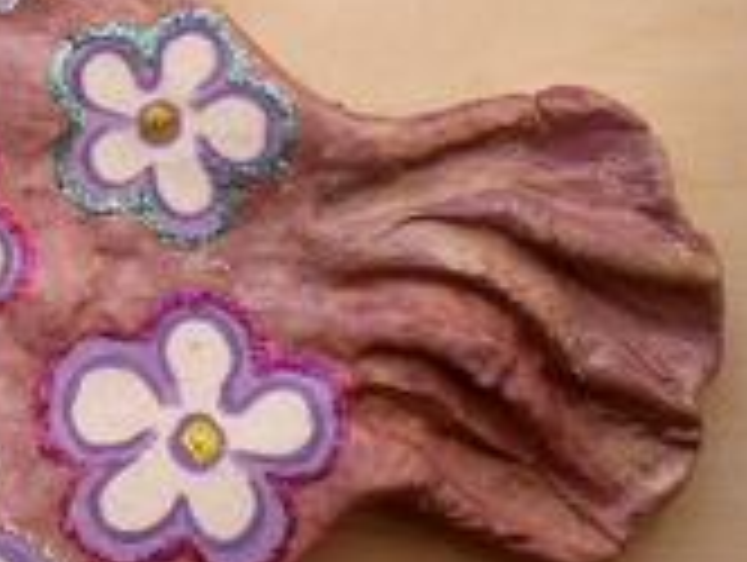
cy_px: 270
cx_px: -126
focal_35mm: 103
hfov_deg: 18.2
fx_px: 2226
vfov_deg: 14.4
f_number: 2.8
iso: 80
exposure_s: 1/125
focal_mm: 6.3
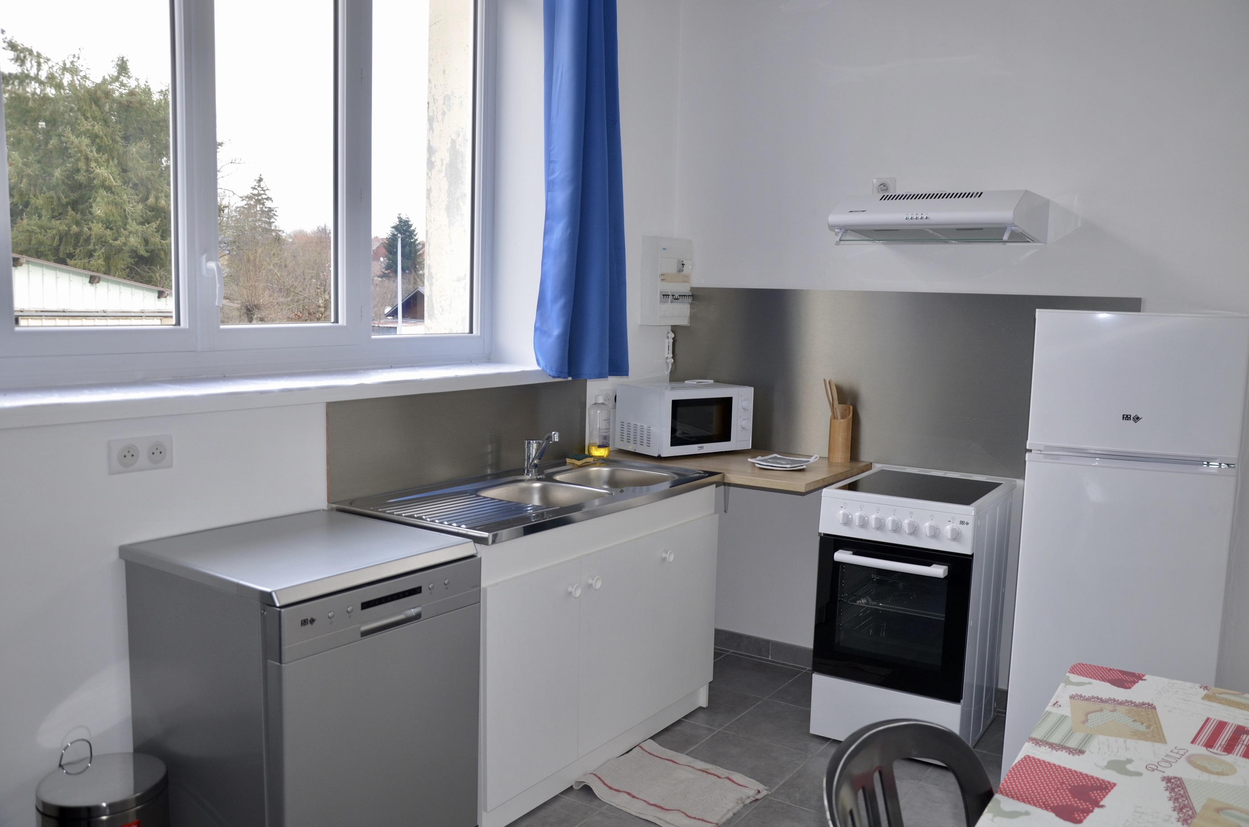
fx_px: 935
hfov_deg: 67.5
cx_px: 624
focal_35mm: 27
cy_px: 414
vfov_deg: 47.7
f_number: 3.5
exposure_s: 1/60
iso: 200
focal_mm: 18
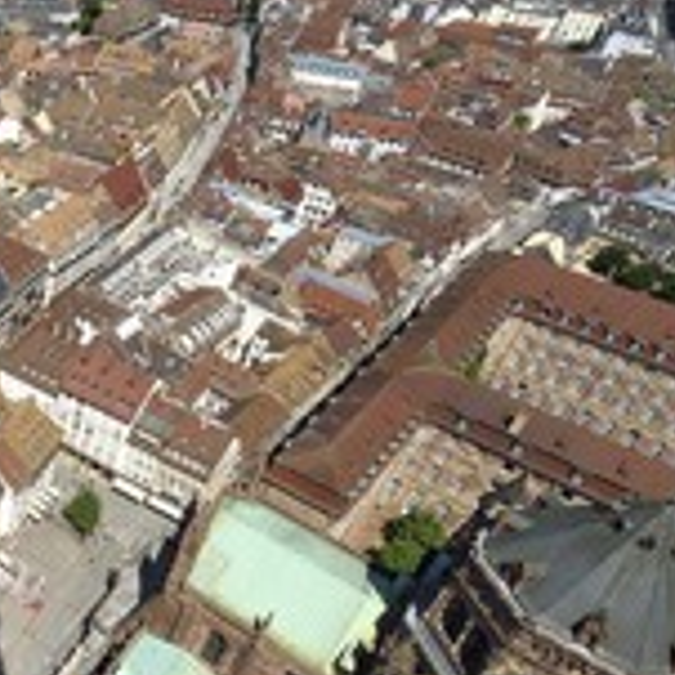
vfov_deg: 49.6
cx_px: -125
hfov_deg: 37.9
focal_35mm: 33
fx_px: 728
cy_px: 300
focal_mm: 14
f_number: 14
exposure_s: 1/250
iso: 200
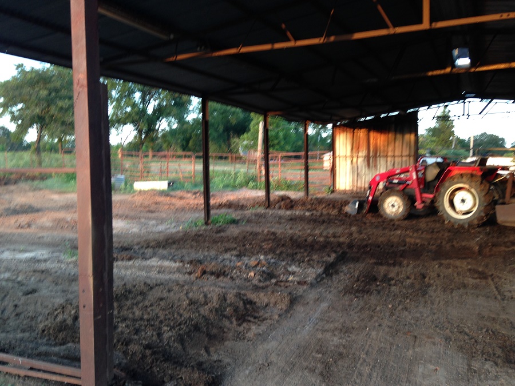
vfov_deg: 42.9
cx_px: 258
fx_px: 491
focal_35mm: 33
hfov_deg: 55.4
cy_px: 193
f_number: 2.4
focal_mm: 4.12
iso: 50
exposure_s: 1/30
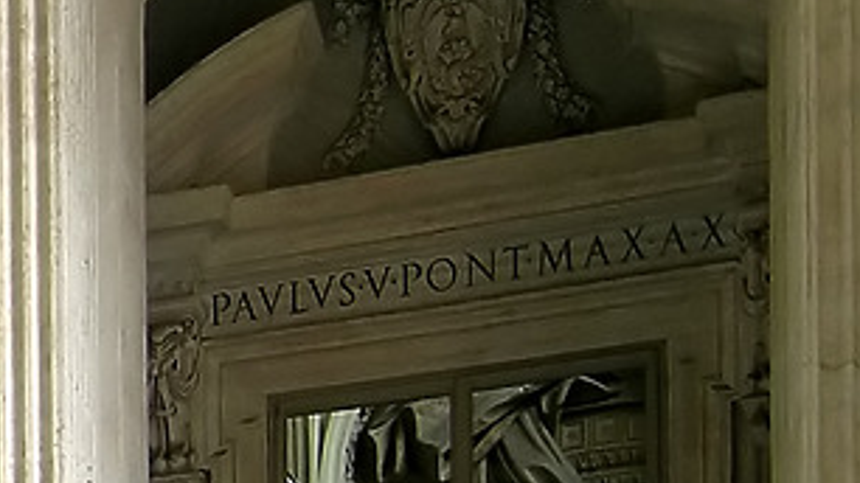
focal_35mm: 186
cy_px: 15
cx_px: -393
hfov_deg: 11.2
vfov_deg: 6.5
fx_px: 4241
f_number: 2.8
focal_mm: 5.8
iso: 50
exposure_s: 1/57.7
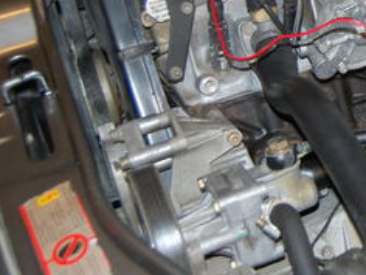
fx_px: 909
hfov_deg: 21.1
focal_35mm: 86
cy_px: -2
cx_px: 445
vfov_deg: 16.8
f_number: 3.8
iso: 400
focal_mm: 22
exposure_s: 1/60
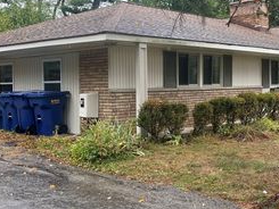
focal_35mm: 53
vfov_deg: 27.5
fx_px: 427
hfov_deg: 35.8
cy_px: 88
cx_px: 183
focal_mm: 5.1
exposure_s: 1/213
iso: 40
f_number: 1.6
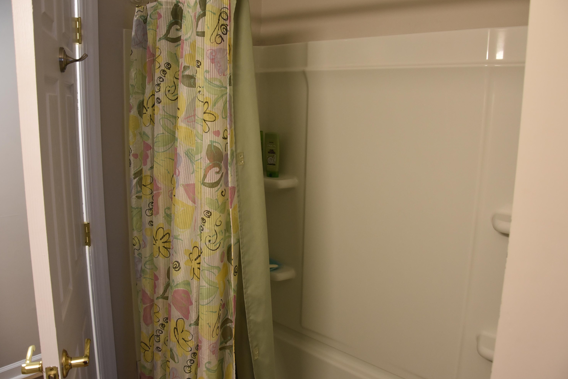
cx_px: 287
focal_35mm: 28
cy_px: 188
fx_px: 442
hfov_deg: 65.5
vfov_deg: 46.4
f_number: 4
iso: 800
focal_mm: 18
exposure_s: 1/80
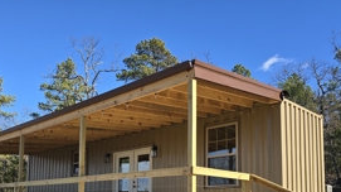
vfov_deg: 30.3
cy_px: 178
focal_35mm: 37
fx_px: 334
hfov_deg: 53.8
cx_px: 145
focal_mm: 6.3
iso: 12
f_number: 1.7
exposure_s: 1/529
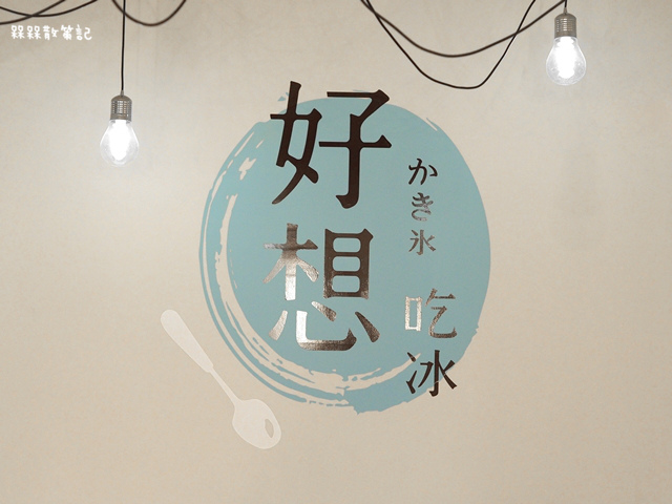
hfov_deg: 21.8
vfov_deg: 16.4
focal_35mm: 90
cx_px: 336
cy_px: 252
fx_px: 1747
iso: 800
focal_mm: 45
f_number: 2.8
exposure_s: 1/100
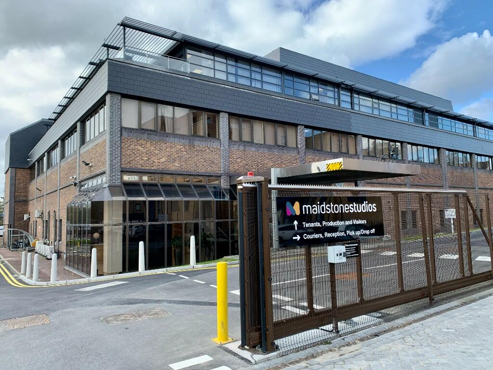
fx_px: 370
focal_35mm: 26
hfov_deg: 67.3
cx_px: 246
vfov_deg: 53.1
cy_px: 185
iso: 25
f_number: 1.8
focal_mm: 4.25
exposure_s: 1/573
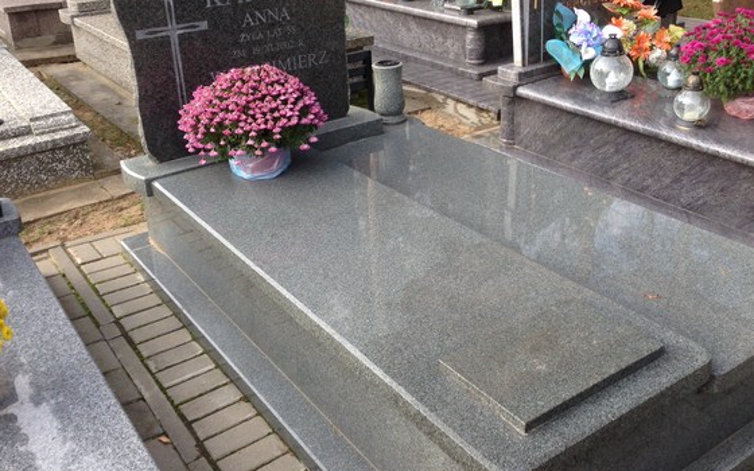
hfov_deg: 49.3
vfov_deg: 31.8
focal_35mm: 40
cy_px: 167
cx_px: 389
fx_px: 822
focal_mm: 4.12
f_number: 2.4
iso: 50
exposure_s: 1/230
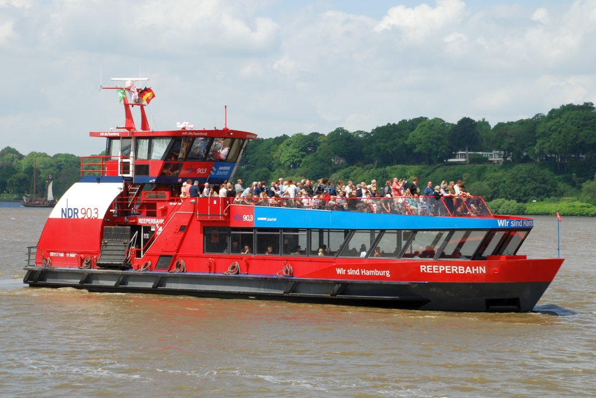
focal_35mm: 99
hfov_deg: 20.6
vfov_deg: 13.9
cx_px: 298
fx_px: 1641
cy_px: 199
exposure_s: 1/250
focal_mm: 66
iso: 200
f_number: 10
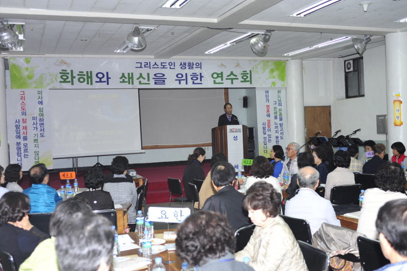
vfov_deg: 29.9
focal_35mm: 45
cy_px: 138
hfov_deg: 43.6
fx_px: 509
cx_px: 206
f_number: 4.5
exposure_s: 1/60
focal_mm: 44
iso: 200
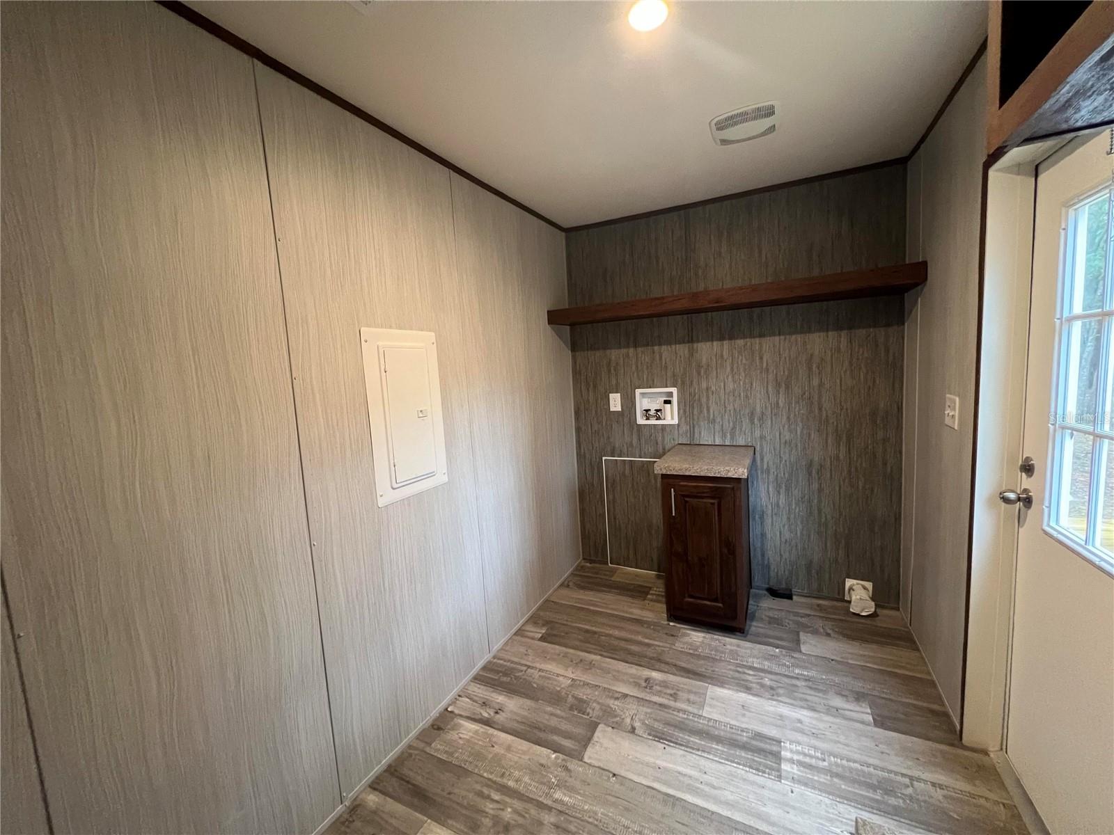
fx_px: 418
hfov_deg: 106.2
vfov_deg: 89.9
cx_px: 557
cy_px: 418
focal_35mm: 13
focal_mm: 1.57
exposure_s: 1/60
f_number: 1.8
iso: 500
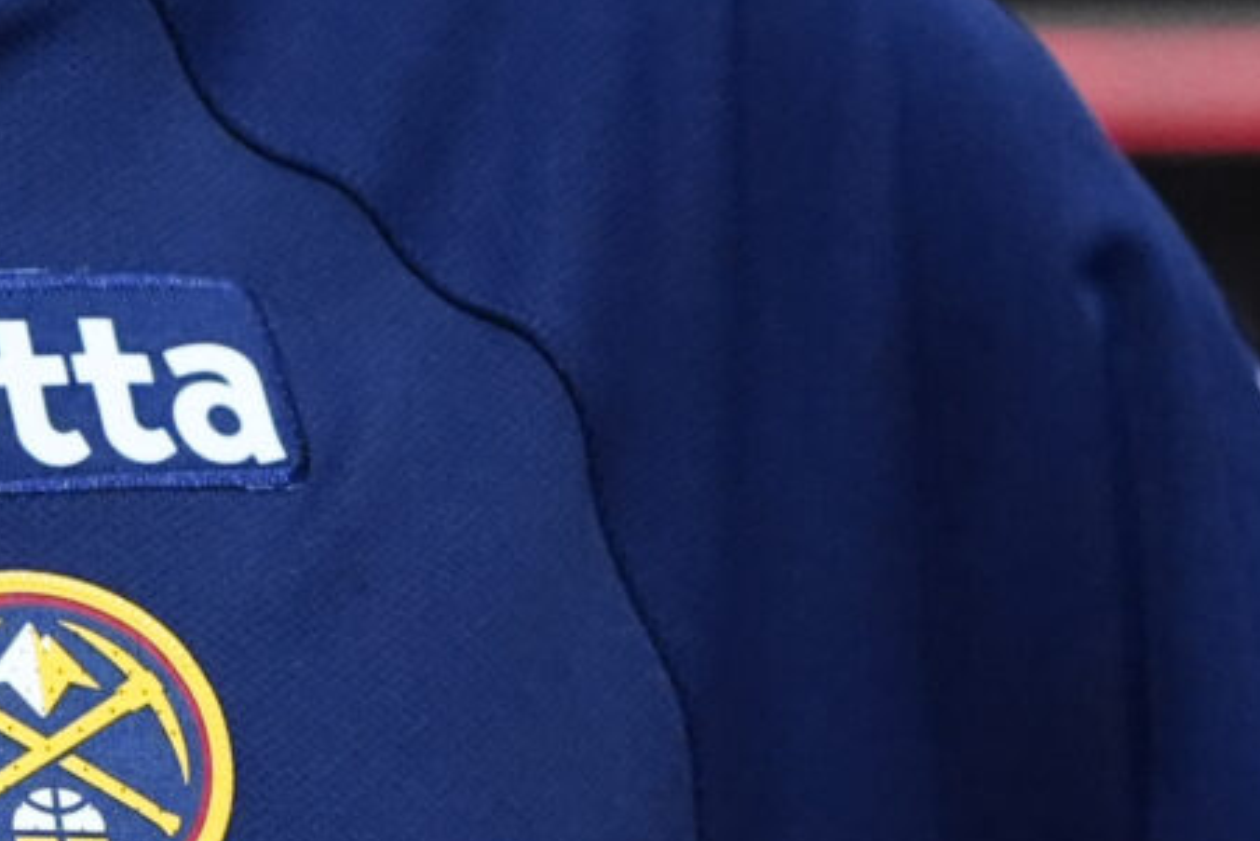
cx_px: -1073
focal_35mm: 431
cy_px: -63
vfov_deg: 3.2
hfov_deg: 4.7
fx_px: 15089
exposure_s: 1/2000
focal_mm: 76
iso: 4000
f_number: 3.5
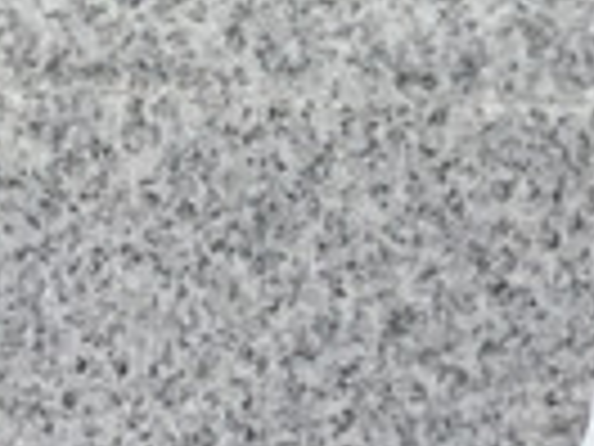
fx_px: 3621
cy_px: 1083
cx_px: 1850
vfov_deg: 6.7
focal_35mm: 211
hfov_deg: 7.9
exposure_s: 1/298
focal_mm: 3.3
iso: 25
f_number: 2.4
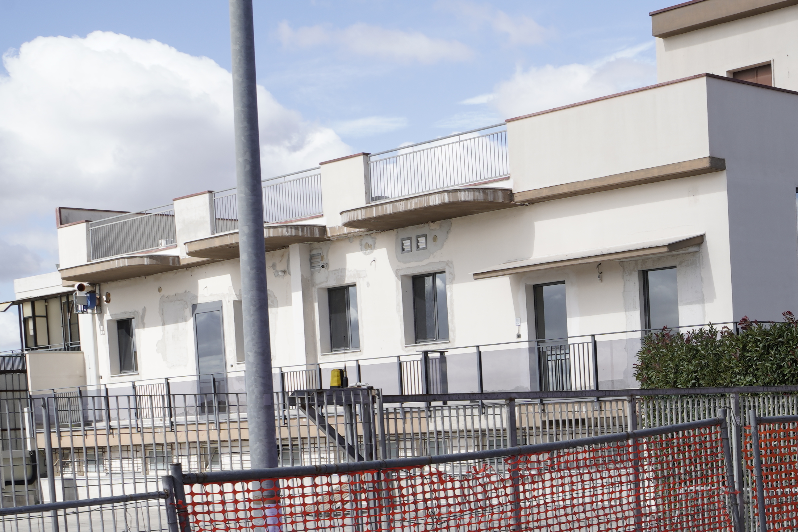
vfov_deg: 20.4
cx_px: 924
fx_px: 1441
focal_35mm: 65
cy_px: 501
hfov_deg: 27.7
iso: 100
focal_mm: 28
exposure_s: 1/100
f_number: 11
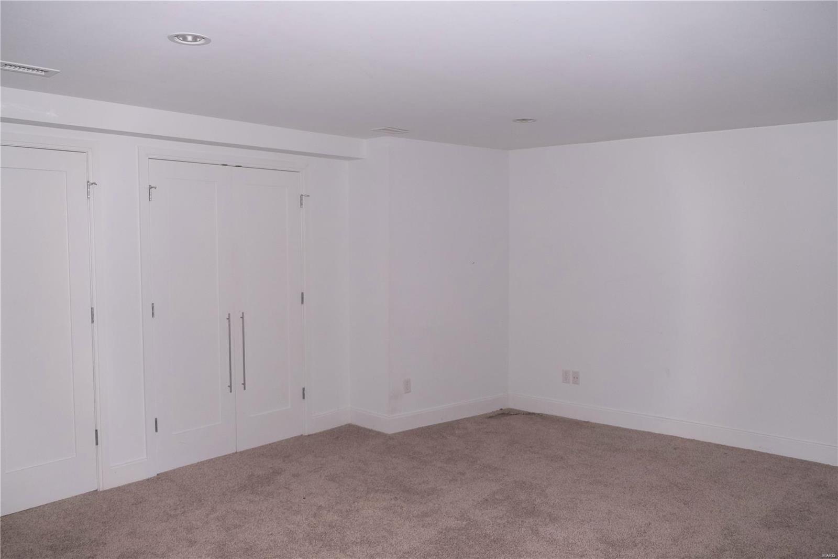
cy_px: 280
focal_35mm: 27
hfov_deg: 67.4
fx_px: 628
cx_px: 419
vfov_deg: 47.9
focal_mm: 18
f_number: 2.8
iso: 1600
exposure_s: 1/60
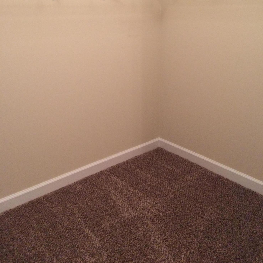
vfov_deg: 46.5
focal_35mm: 35
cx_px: 131
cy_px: 87
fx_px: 301
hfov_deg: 47.2
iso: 250
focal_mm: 4.15
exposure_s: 1/30
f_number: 2.2
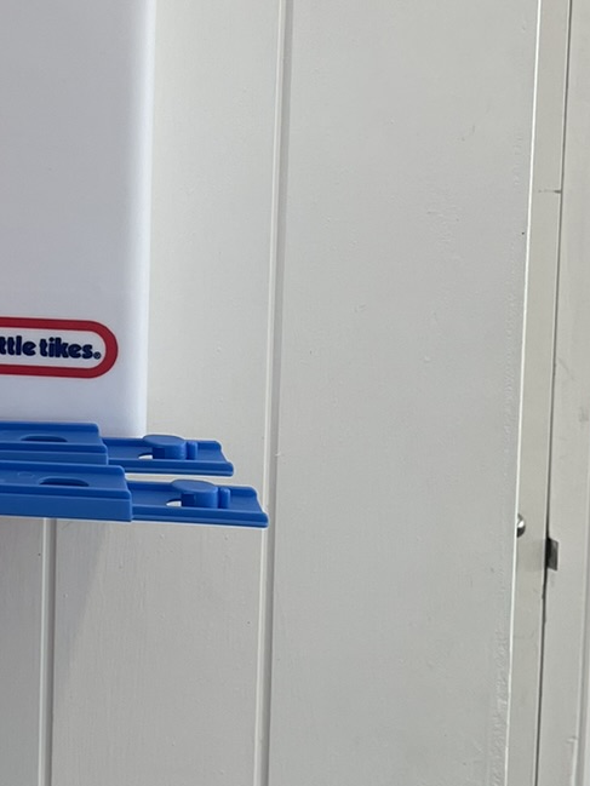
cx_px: -330
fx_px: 1863
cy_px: 107
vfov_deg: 23.3
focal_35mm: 82
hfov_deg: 16.2
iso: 40
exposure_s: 1/100
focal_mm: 4.2
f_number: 1.6
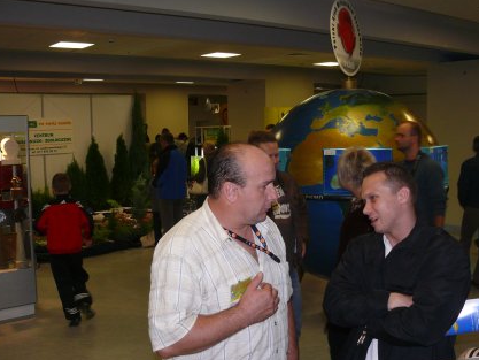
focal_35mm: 42
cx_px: 258
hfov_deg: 44.7
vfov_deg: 34.3
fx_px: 581
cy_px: 194
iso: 200
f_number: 2.8
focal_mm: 7.4
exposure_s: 1/30
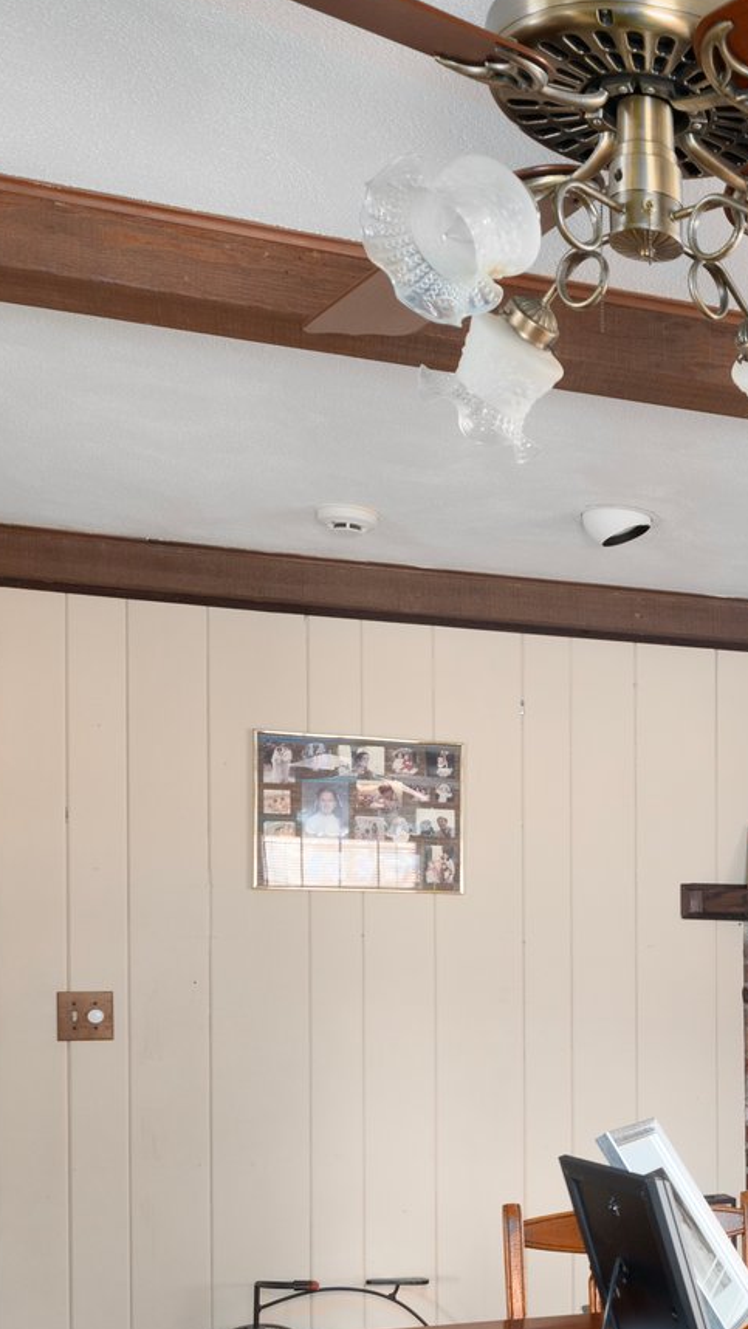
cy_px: 1034
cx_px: 1069
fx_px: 1586
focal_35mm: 45
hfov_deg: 22.5
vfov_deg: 43.6
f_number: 7.1
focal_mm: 18
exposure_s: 1/160
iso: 640
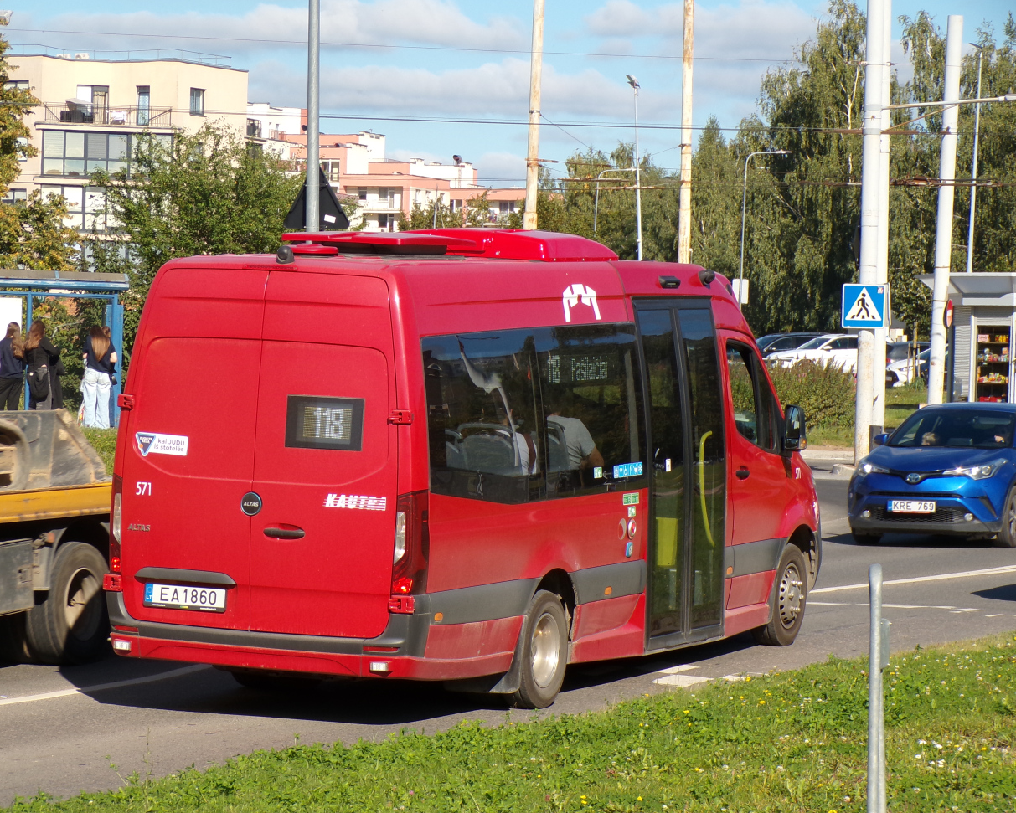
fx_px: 4121
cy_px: 407
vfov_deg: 11.3
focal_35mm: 137
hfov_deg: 14.1
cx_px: 485
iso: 100
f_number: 5
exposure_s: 1/480
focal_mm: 23.5
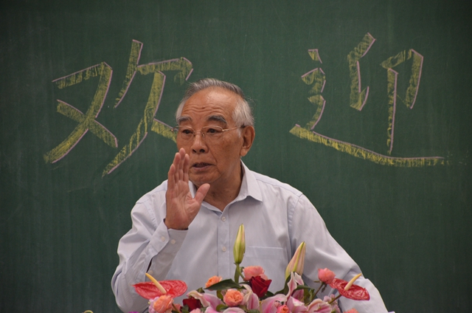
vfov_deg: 6.5
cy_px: 156
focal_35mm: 210
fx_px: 2748
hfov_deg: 9.8
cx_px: 236
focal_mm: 140
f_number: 5.6
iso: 1400
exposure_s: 1/125
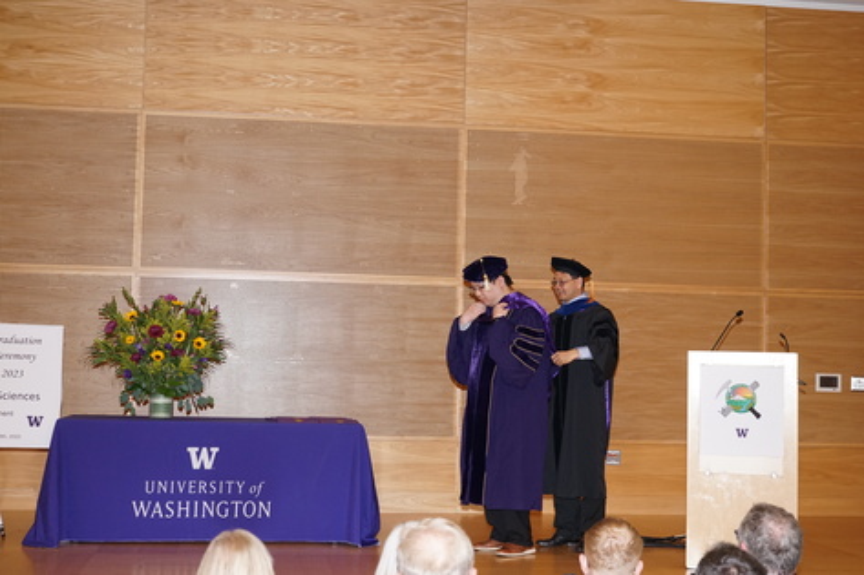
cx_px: 432
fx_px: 1295
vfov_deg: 25.0
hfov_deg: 36.9
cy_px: 288
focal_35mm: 54
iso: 1600
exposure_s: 1/80
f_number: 5
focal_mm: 54
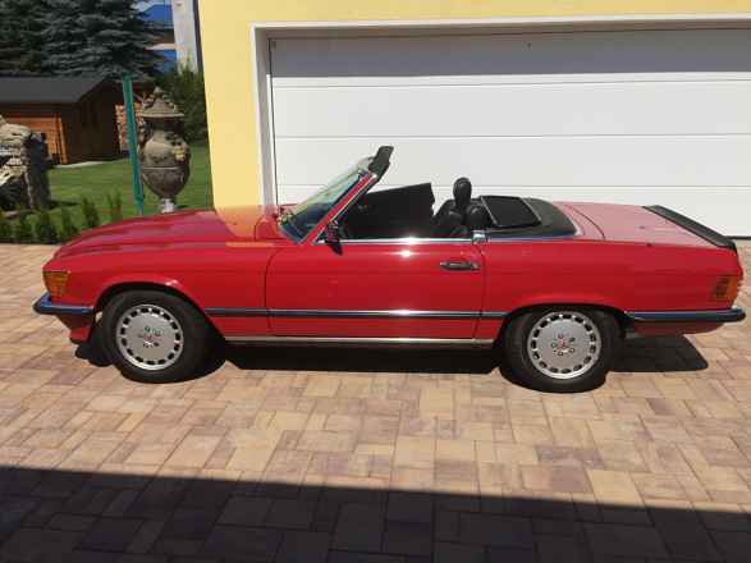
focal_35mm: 29
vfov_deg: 48.2
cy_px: 282
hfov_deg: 61.7
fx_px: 629
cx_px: 376
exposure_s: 1/5650
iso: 32
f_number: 2.2
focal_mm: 4.15
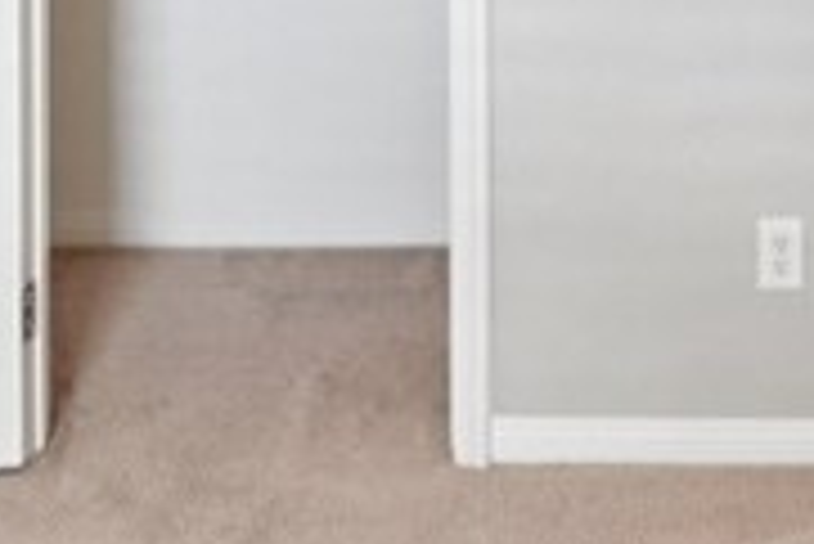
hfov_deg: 25.3
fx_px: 1788
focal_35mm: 79
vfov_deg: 15.5
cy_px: -342
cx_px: 612
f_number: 8
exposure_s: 1/6
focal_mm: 14
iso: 400
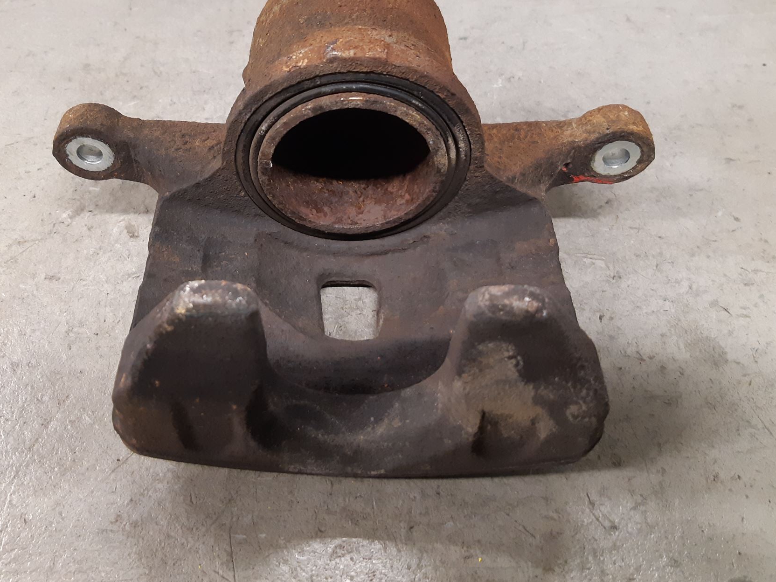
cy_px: 231
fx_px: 717
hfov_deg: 56.3
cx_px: 303
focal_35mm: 32
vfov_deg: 43.9
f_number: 1.7
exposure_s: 1/33
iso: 200
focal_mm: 3.93
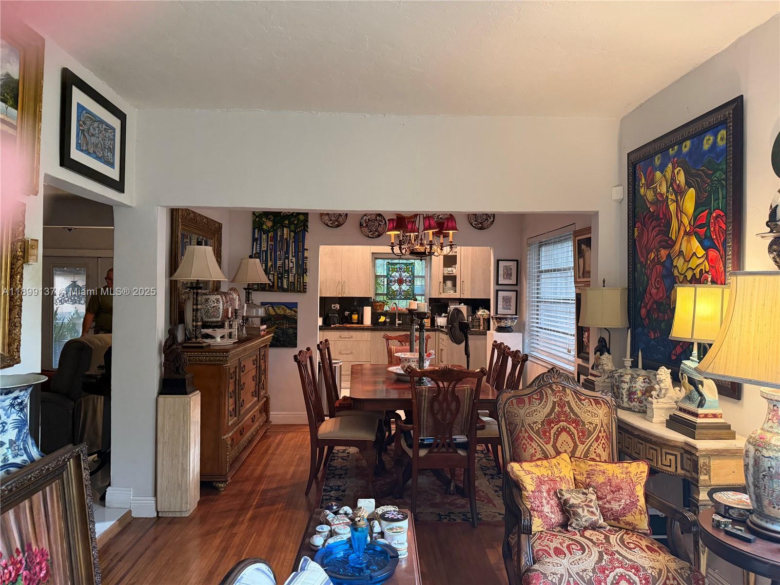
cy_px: 292
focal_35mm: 24
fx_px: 541
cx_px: 390
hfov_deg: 71.6
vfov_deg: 56.8
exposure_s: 1/60
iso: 400
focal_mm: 6.76
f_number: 1.78
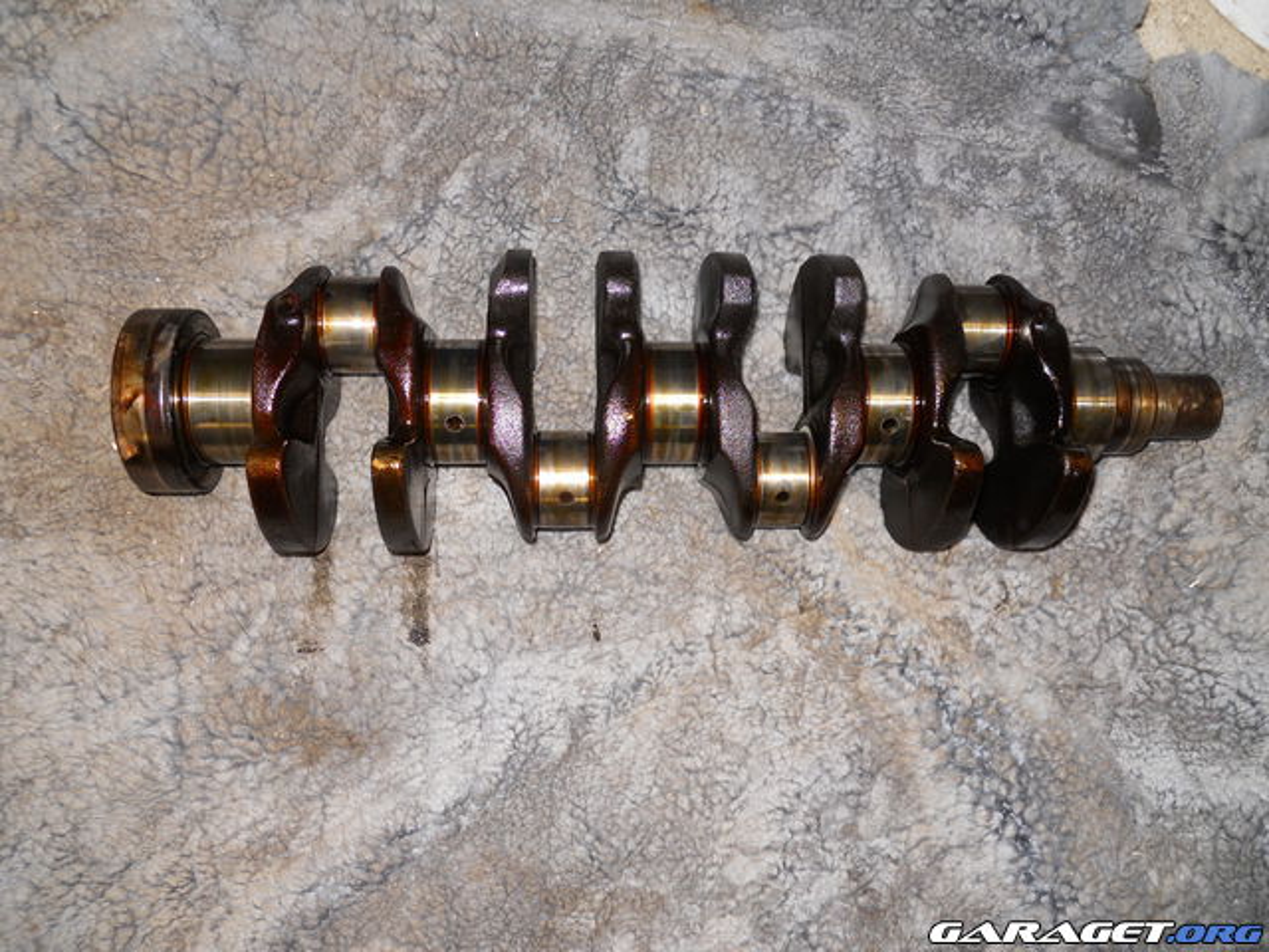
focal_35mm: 28
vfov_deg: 49.7
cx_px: 634
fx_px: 1026
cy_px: 476
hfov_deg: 63.4
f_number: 2.7
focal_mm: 5
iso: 80
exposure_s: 1/25
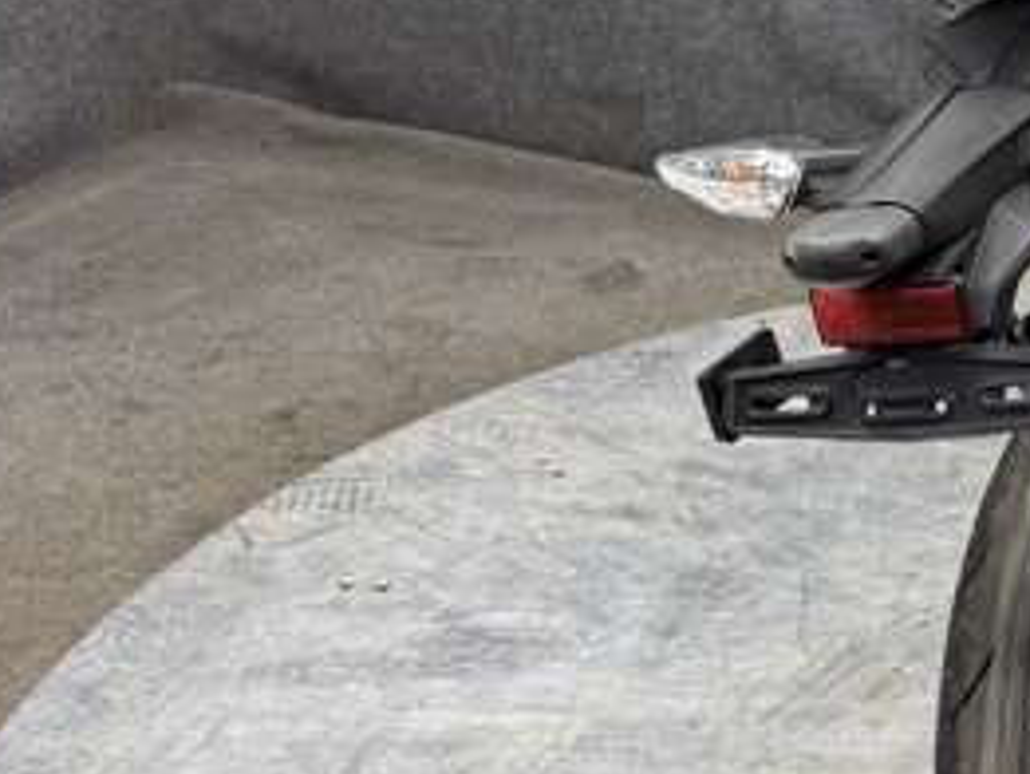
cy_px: 415
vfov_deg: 15.7
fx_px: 2798
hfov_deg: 18.3
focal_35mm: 94
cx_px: 1586
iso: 125
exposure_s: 1/120
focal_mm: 6.76
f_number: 1.78
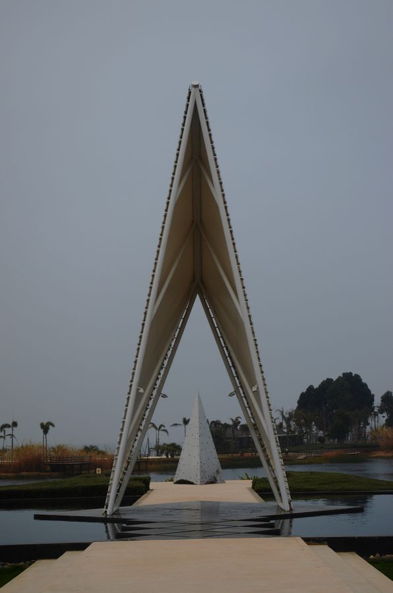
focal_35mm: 69
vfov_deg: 29.3
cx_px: 196
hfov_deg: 19.6
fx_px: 1135
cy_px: 296
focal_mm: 46
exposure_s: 1/60
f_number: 5.6
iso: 200
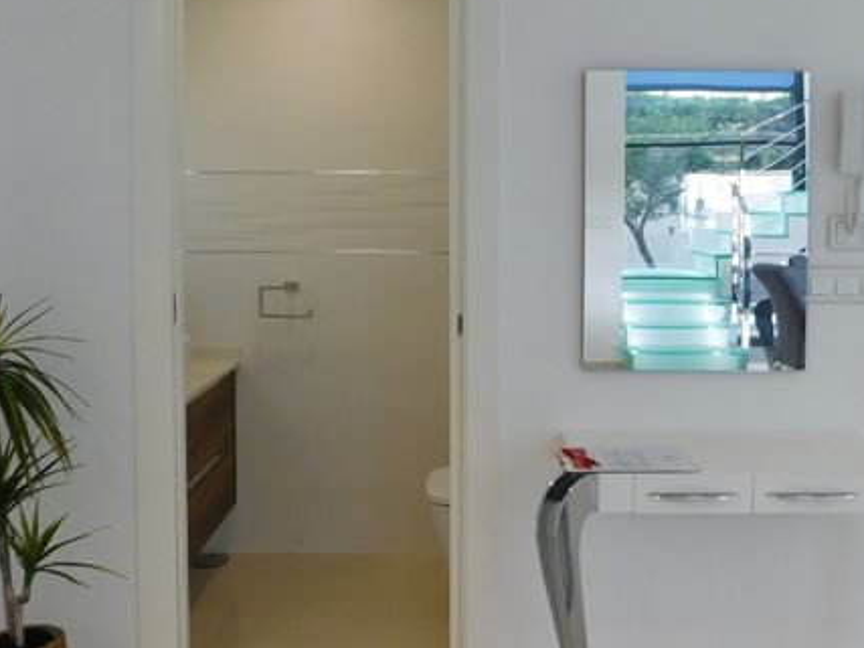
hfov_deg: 48.9
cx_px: 466
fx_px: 948
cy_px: 245
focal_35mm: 38
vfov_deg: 37.5
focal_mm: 4
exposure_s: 1/100
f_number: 3
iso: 125
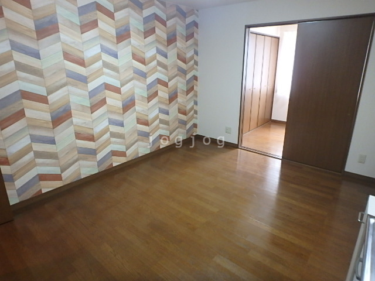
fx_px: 227
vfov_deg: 63.4
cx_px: 188
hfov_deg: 79.0
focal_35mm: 21
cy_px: 140
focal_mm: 3.7
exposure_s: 1/30
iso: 400
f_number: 3.5
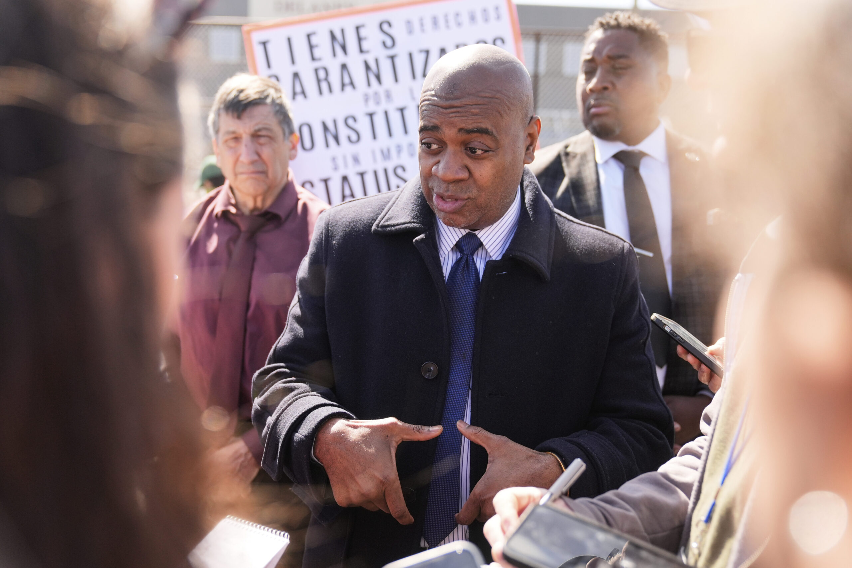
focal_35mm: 37
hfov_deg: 51.9
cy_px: 284
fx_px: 876
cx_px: 426
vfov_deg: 35.9
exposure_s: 1/4000
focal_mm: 37
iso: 640
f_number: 2.8
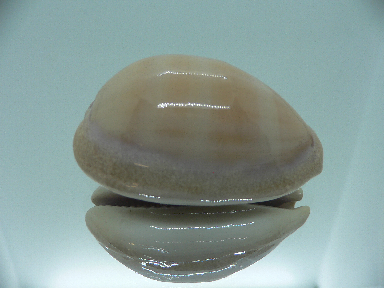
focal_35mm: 35
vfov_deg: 40.7
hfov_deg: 52.6
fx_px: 388
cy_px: 144
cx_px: 192
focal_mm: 4.6
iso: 80
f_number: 2.8
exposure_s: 1/60
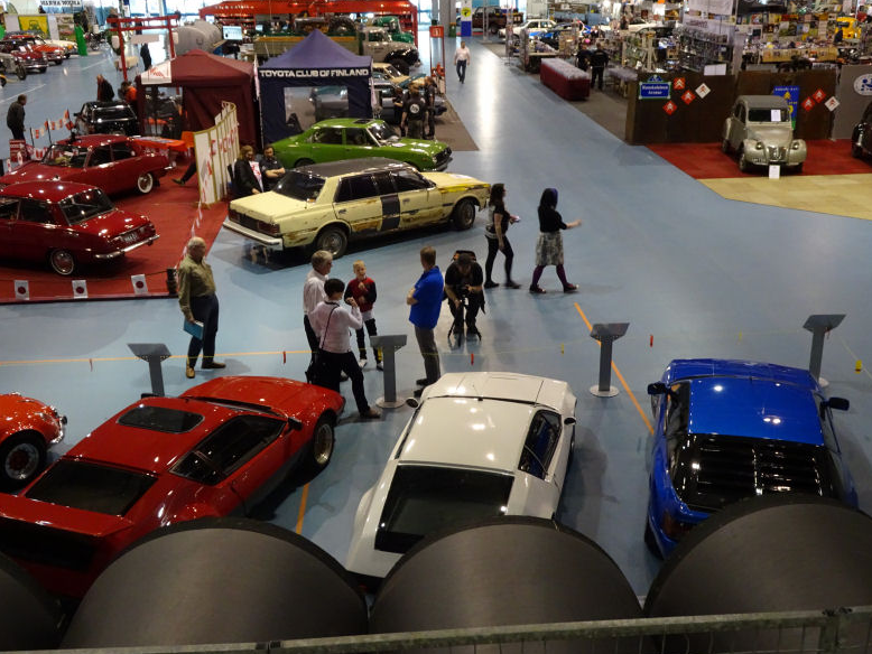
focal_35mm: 37
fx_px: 932
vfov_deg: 38.7
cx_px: 447
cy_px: 323
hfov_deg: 50.1
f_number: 4
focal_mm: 6.17
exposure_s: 1/40
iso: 640
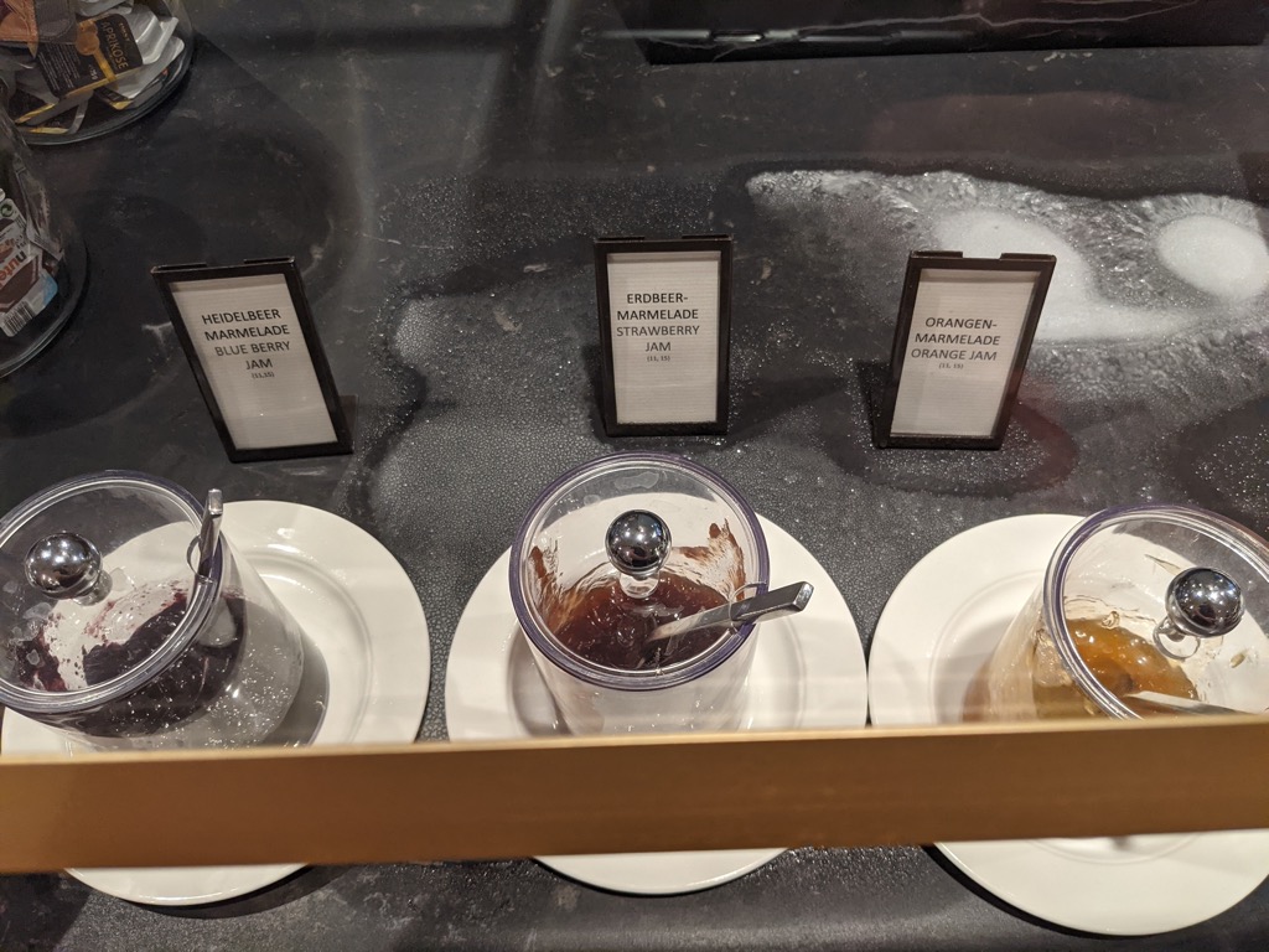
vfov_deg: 51.4
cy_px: 476
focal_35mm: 27
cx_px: 634
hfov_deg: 65.3
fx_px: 990
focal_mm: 4.38
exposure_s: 1/244
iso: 222
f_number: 1.73
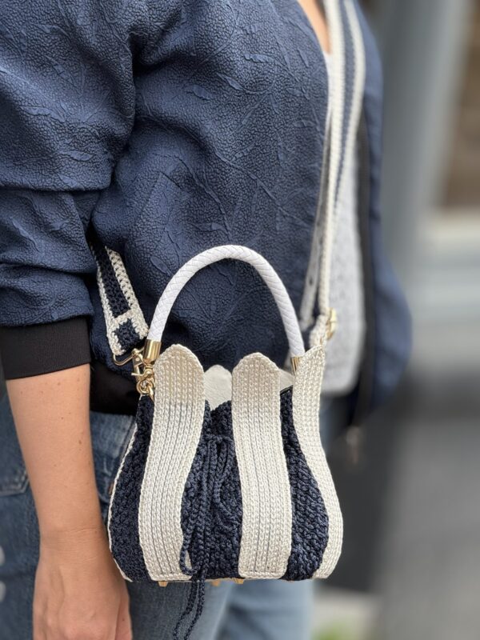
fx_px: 2219
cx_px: 240
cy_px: 320
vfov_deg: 16.4
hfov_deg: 12.3
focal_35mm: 120
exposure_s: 1/188
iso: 64
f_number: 2.8
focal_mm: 15.66
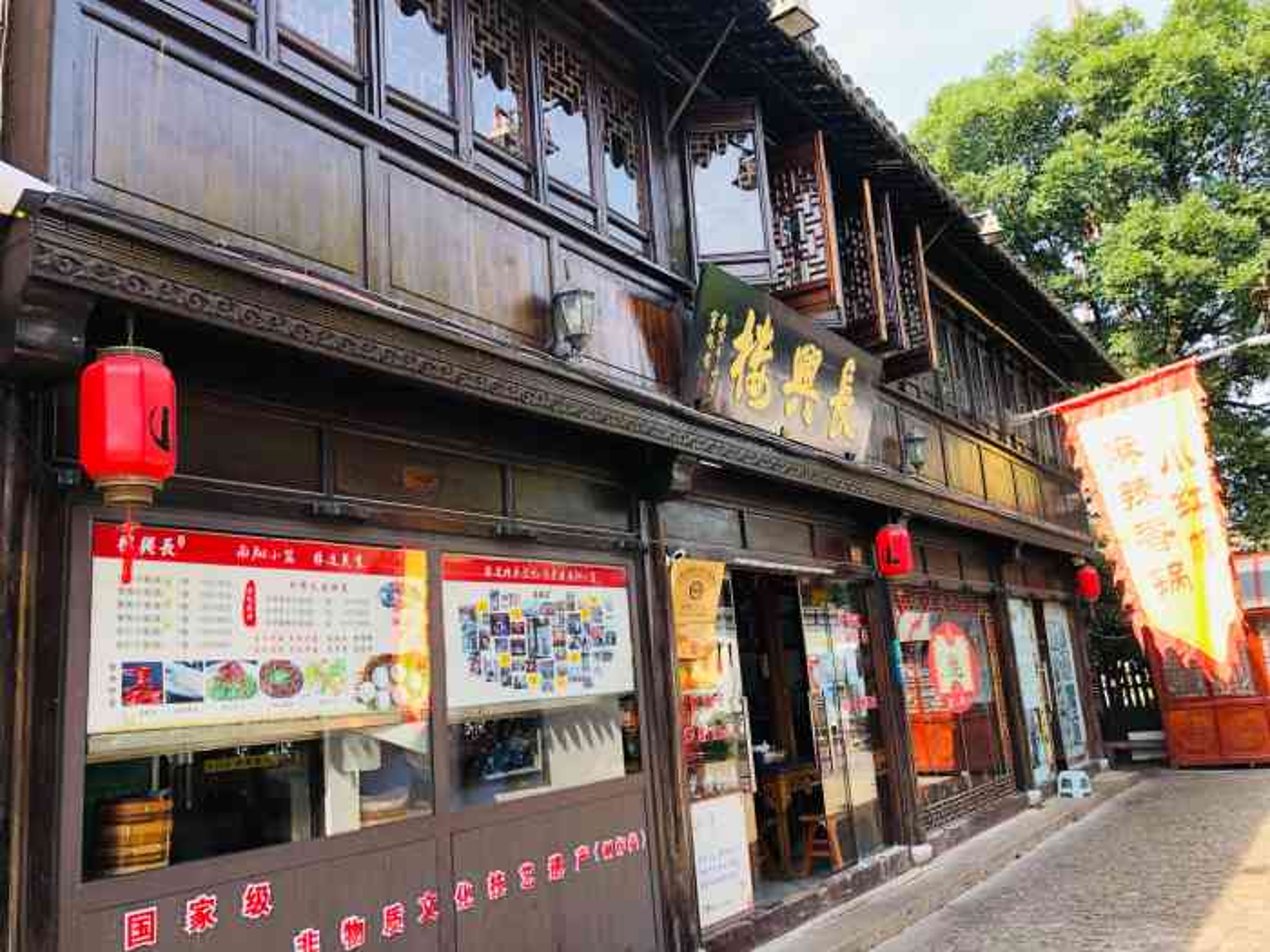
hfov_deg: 63.4
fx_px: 1027
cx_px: 635
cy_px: 476
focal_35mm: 28
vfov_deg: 49.7
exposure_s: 1/123
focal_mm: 4
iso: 20
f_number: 1.8
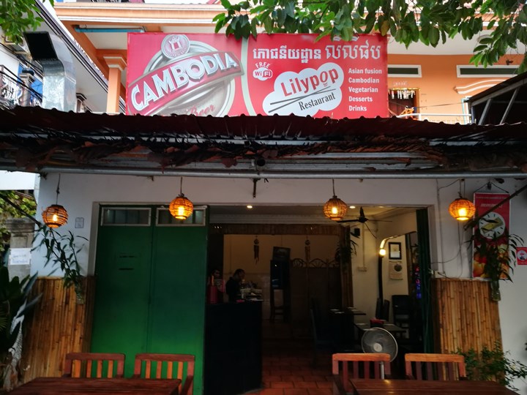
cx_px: 264
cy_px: 198
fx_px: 411
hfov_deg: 65.3
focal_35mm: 27
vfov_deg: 51.4
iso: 200
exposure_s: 1/50
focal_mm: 4.5
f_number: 2.2
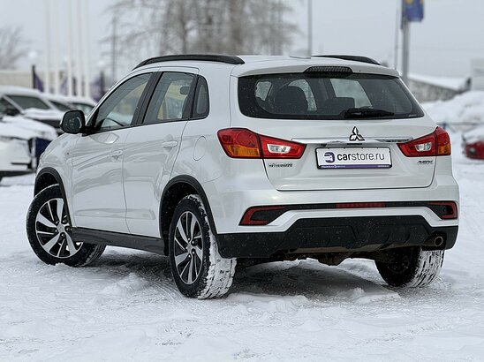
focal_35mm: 120
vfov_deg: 12.3
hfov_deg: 16.4
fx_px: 1676
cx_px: 242
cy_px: 181
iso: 64
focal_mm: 15.66
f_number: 2.8
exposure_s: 1/1080
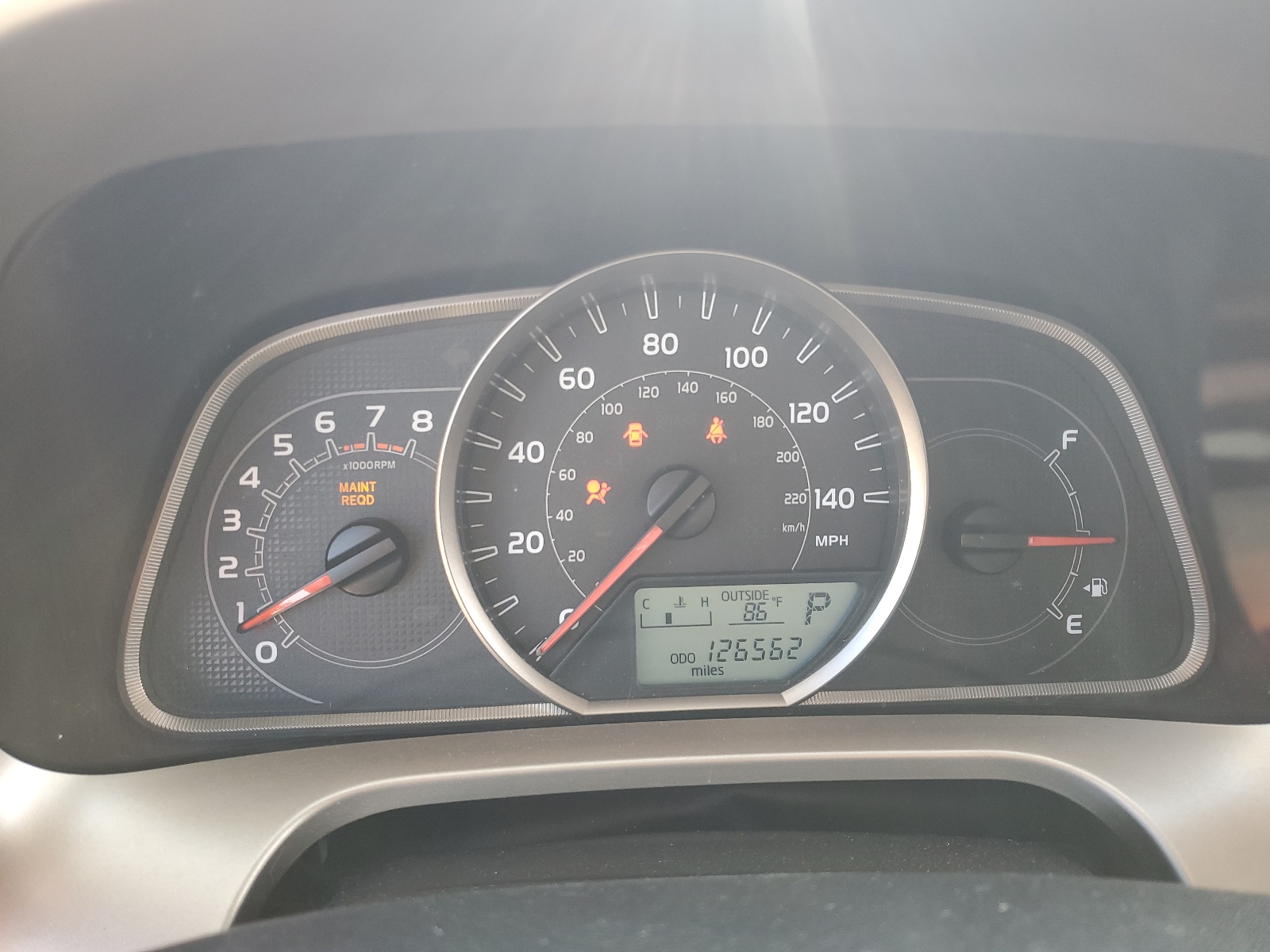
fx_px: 954
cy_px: 476
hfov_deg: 67.3
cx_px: 635
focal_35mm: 26
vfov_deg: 53.1
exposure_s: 1/120
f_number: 1.5
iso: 59
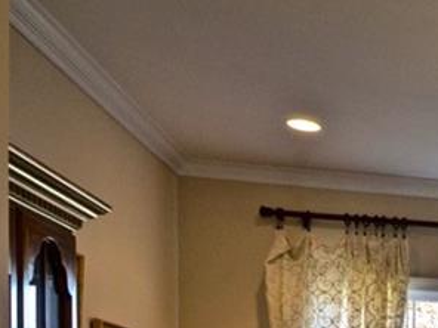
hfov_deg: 22.9
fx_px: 818
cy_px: 441
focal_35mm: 65
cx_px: 695
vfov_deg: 20.5
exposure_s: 1/20
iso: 200
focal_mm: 13
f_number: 8
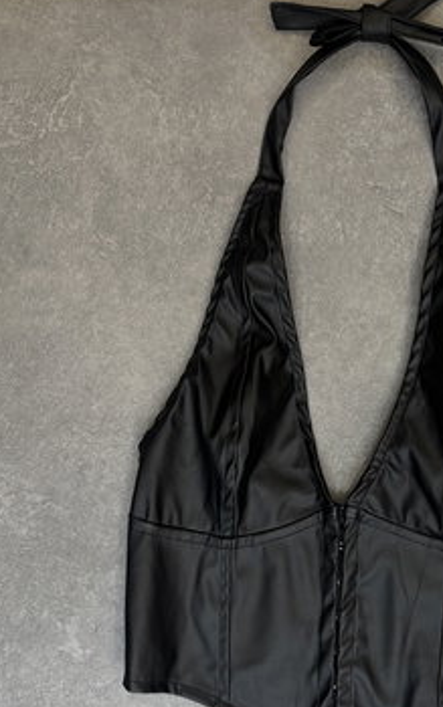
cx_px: 328
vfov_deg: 46.9
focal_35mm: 42
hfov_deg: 30.1
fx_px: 811
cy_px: 427
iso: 200
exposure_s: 1/50
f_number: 1.6
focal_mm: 5.96
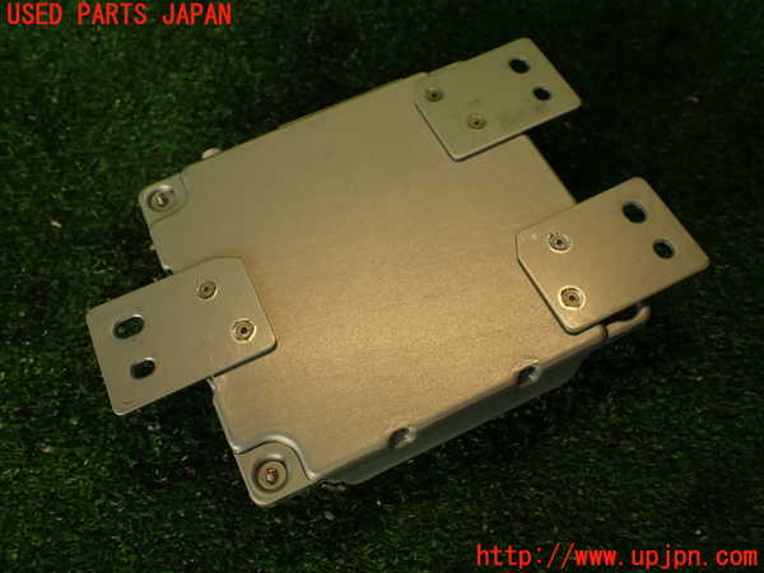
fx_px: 706
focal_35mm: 32
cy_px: 286
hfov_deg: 56.8
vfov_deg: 44.2
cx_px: 382
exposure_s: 1/80
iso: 100
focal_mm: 5.79
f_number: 2.4
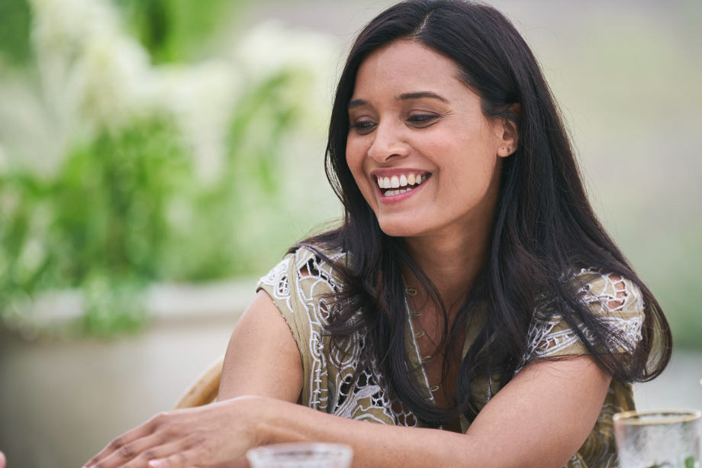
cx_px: 378
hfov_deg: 7.9
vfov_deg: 5.3
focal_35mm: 261
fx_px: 5088
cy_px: 250
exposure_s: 1/400
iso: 250
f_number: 2.8
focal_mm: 200
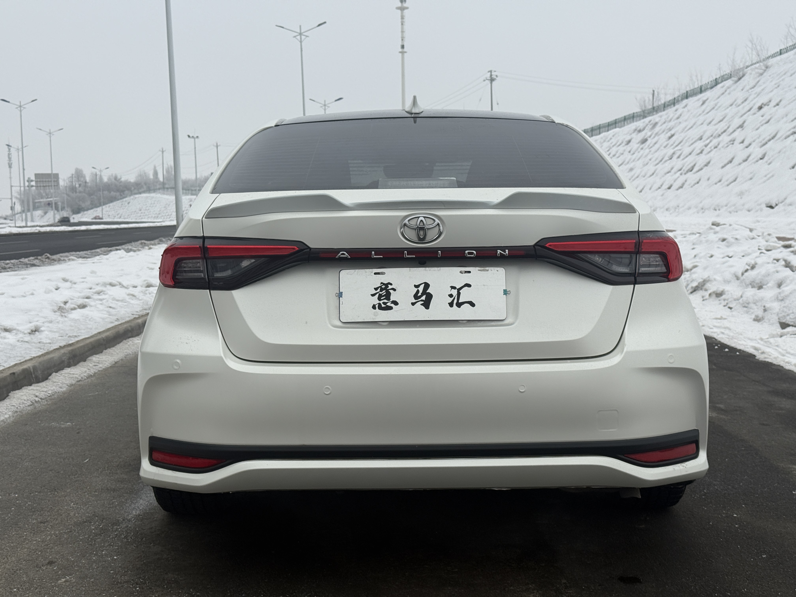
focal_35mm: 48
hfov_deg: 39.7
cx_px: 398
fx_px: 1104
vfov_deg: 30.3
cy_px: 298
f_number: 1.78
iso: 64
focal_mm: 6.76
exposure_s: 1/3378
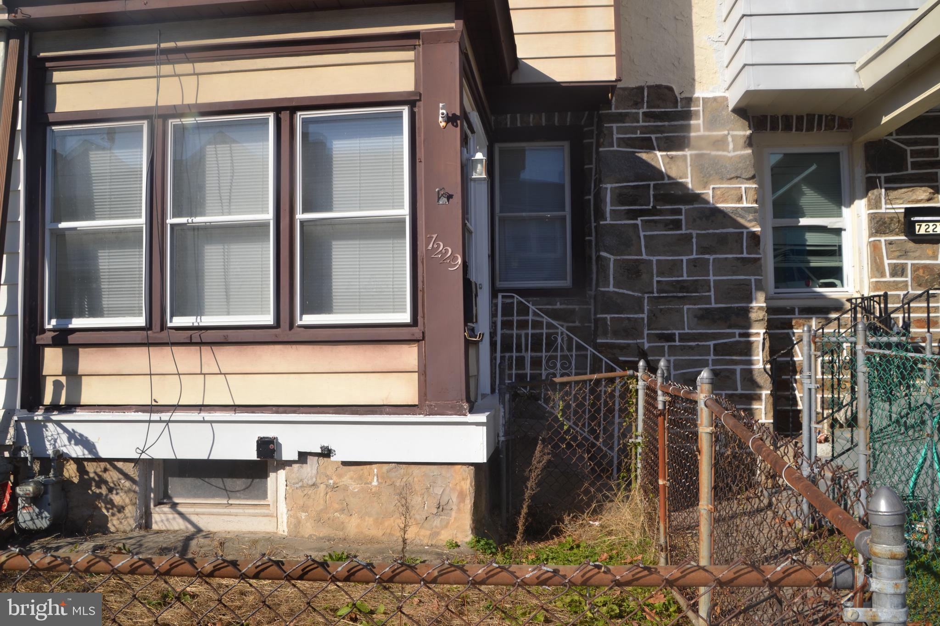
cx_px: 470
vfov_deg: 41.7
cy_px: 313
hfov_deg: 59.5
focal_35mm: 32
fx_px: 822
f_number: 9
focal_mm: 21
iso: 100
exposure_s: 1/200
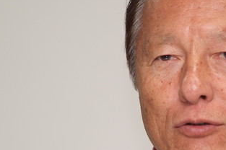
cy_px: 100
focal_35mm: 622
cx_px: 195
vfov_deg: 2.2
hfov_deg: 3.3
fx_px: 3901
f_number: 2.8
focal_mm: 180
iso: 400
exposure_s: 1/250
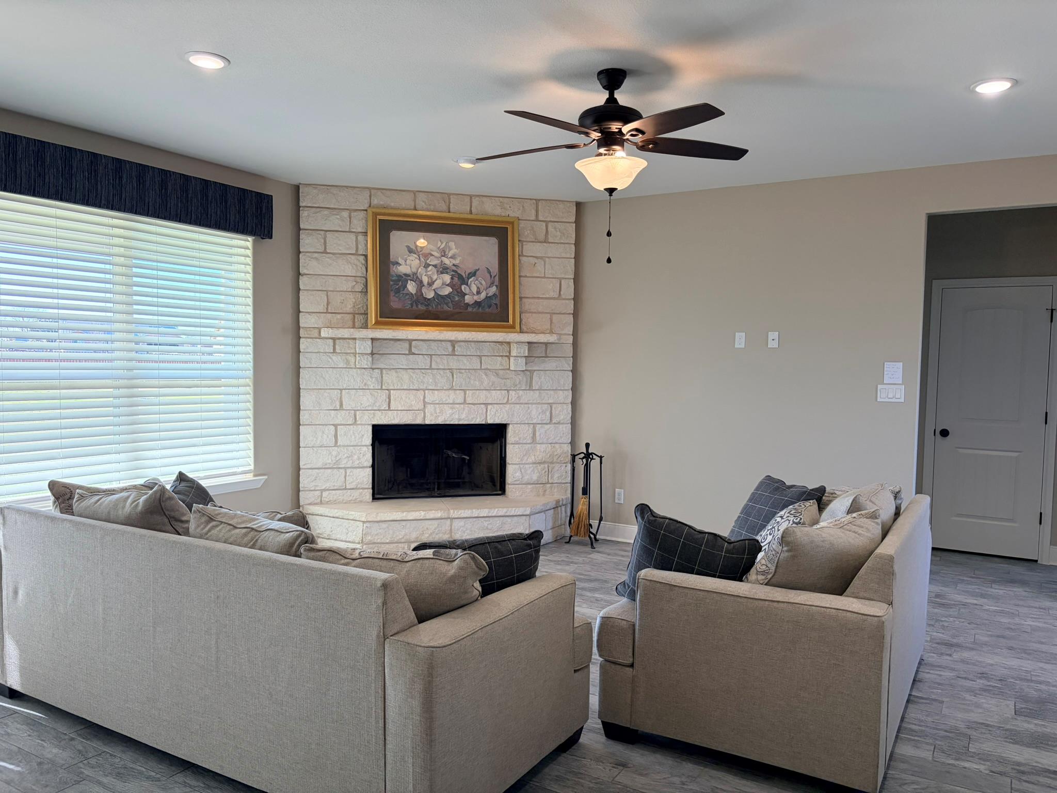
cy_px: 396
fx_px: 794
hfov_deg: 67.3
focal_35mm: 26
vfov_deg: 53.1
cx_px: 528
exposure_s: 1/203
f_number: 1.6
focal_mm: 5.96
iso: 125
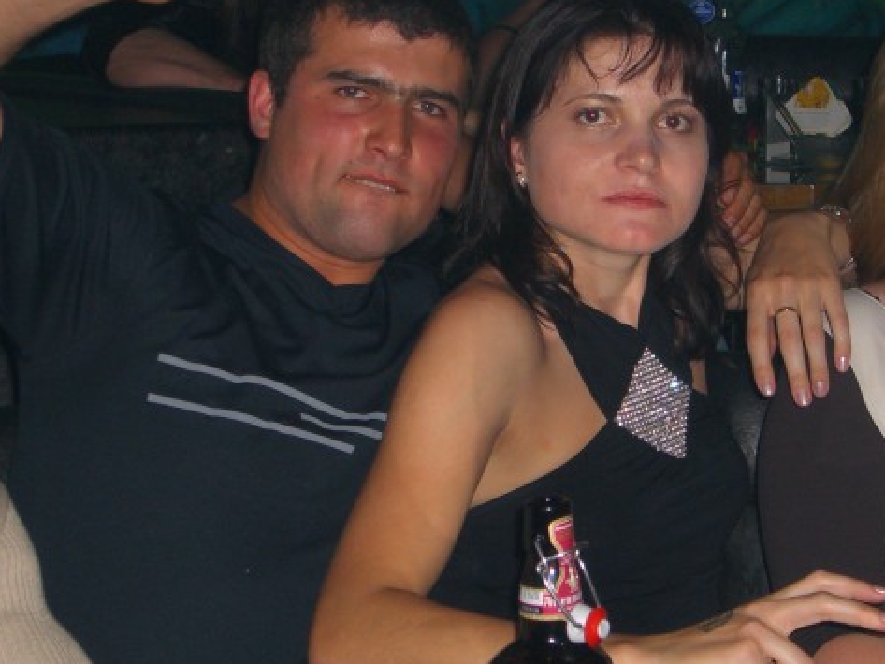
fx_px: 2941
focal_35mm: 115
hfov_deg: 17.1
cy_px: 391
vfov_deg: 12.9
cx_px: 546
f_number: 4
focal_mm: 14.2
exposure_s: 1/60
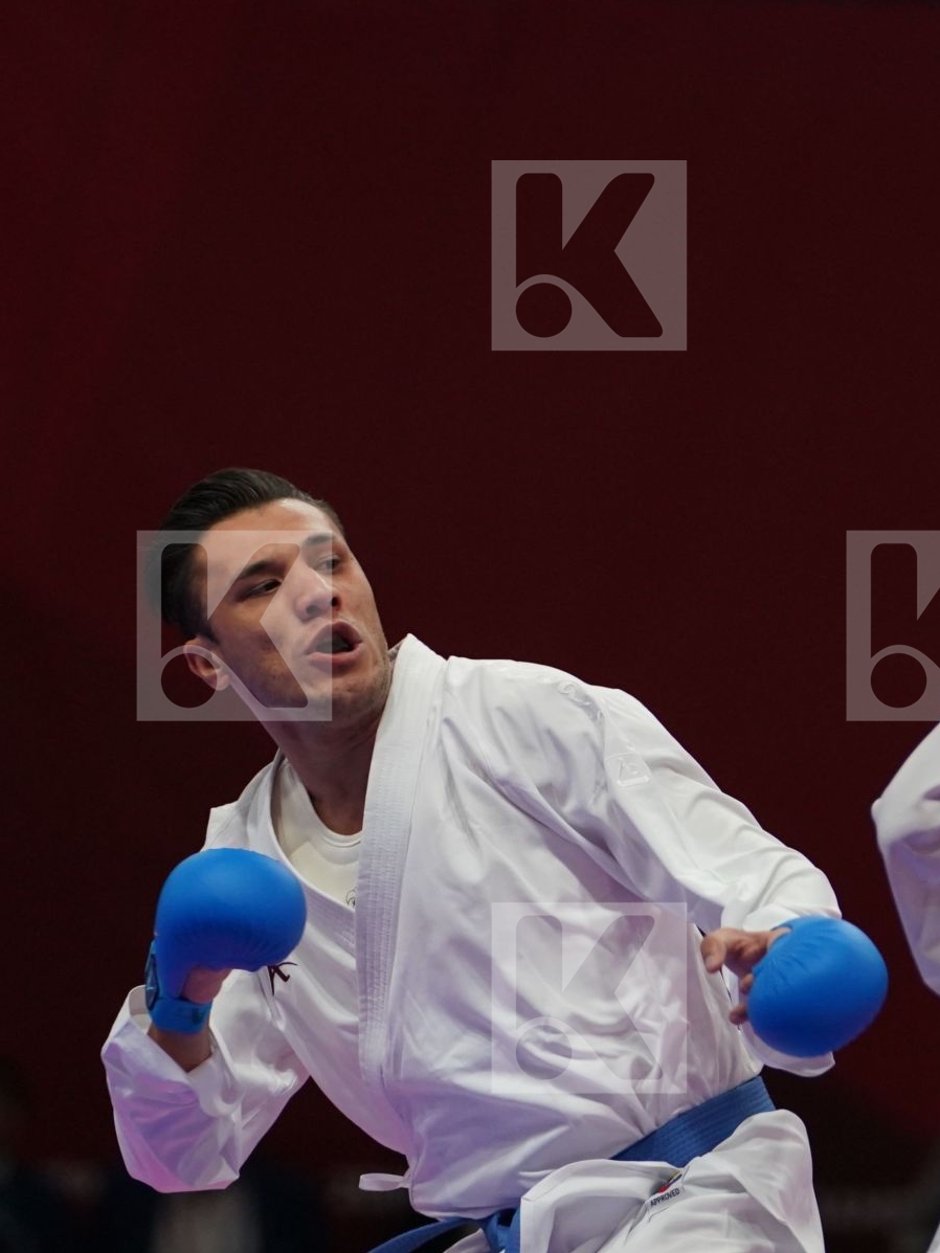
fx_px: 17014
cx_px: 589
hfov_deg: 3.2
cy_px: 626
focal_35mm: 470
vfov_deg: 4.2
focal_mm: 217
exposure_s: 1/1000
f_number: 4
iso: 2000
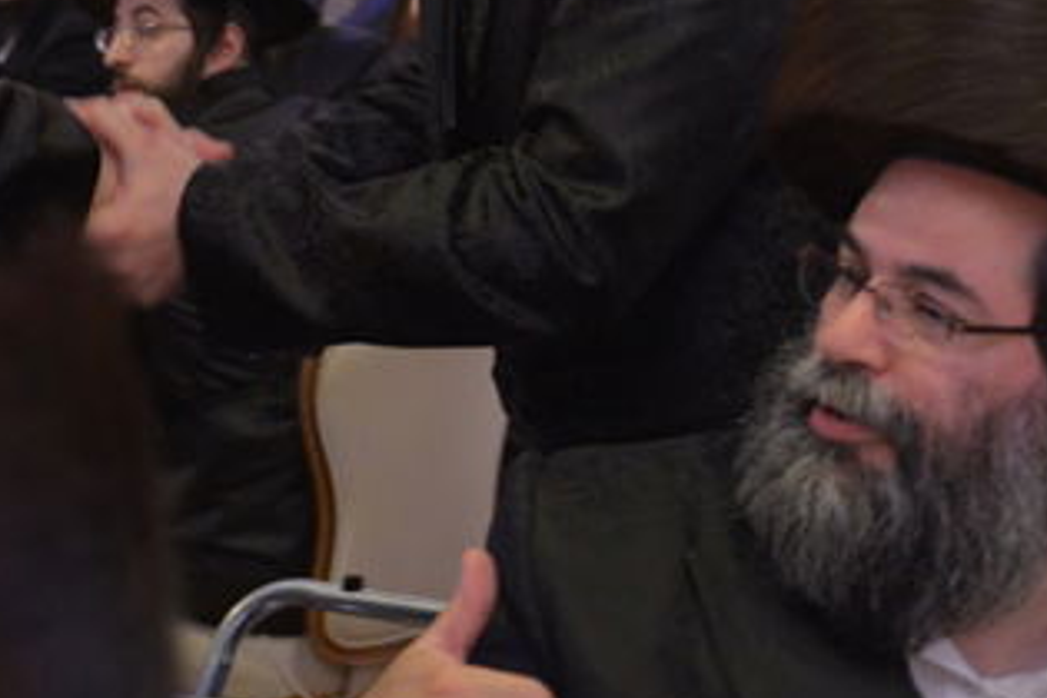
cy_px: -327
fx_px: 3024
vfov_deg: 12.6
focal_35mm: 104
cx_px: 462
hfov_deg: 19.6
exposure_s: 1/50
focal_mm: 32
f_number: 2.8
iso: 1600
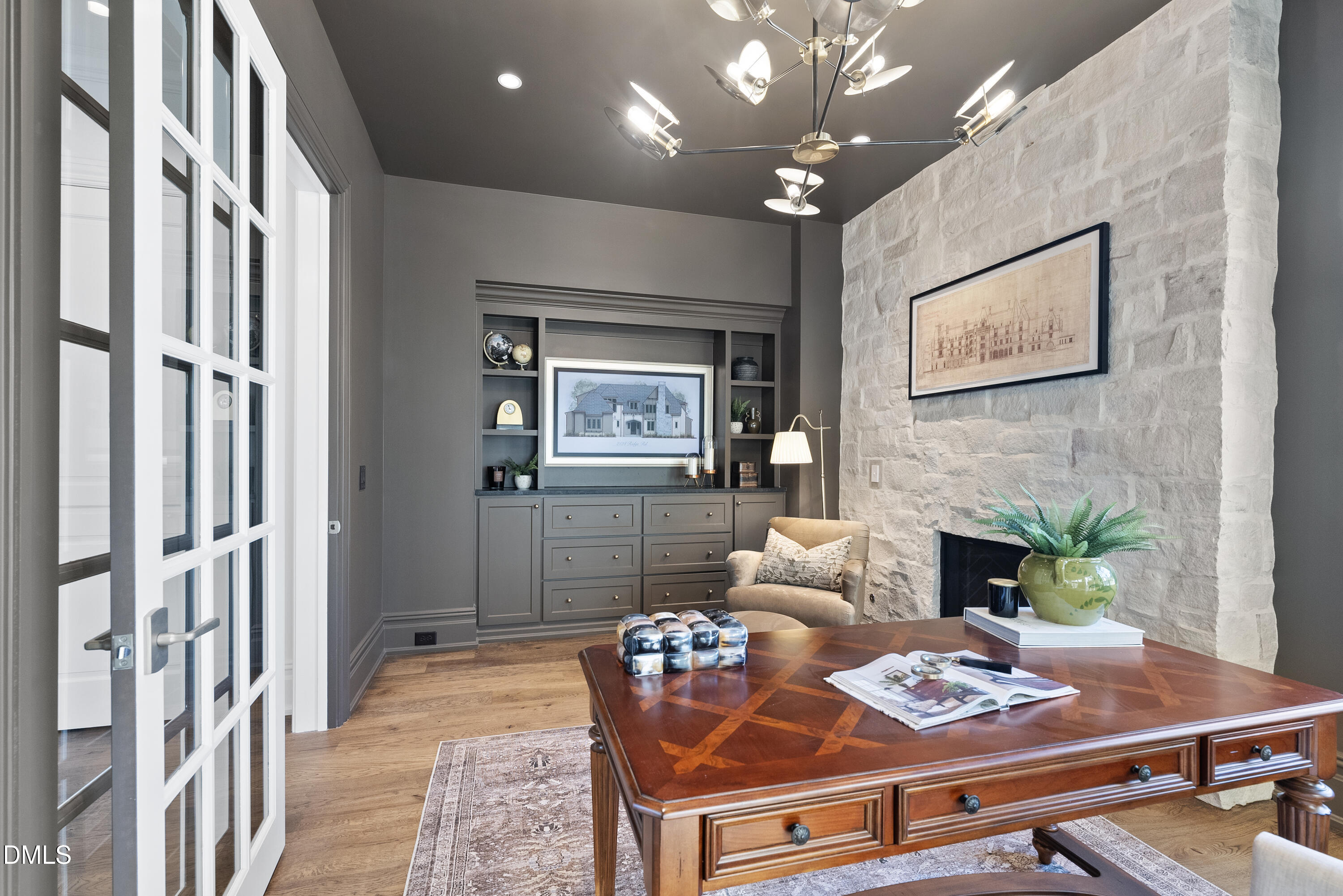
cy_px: 448
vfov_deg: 73.8
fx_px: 597
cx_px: 672
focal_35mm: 16
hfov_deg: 96.7
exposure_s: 1/6
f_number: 7.1
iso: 800
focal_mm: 16
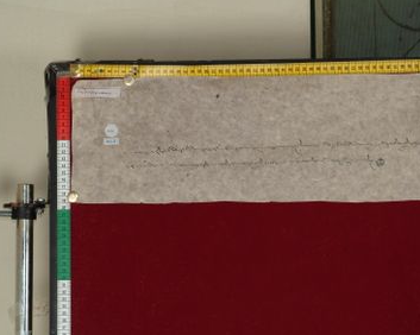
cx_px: 274
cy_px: 135
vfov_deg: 12.8
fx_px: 1499
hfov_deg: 15.9
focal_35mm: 121
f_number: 13
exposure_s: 1/20
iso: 160
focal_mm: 59
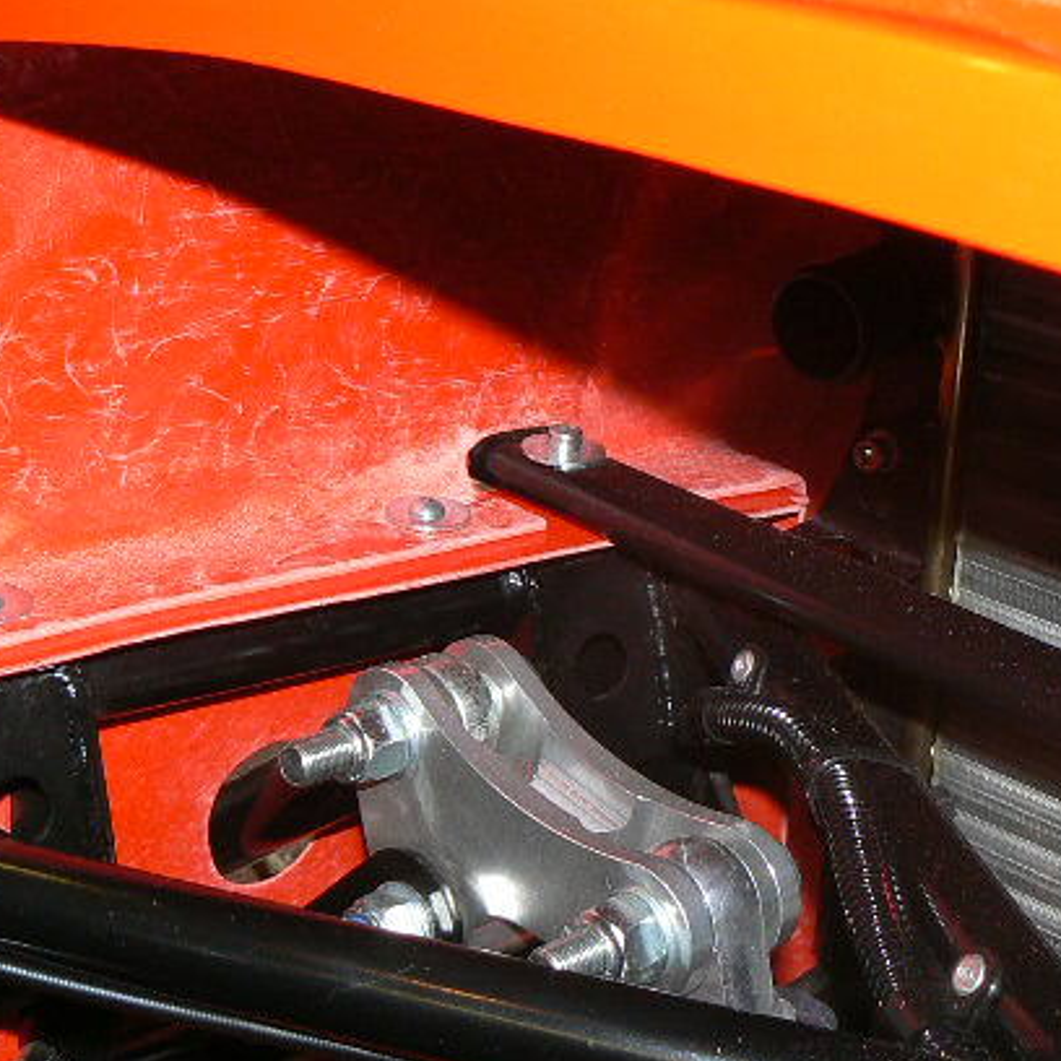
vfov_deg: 25.4
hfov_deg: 25.0
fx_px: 2358
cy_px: 551
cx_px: 252
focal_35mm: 68
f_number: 2.8
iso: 100
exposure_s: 1/30
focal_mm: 6
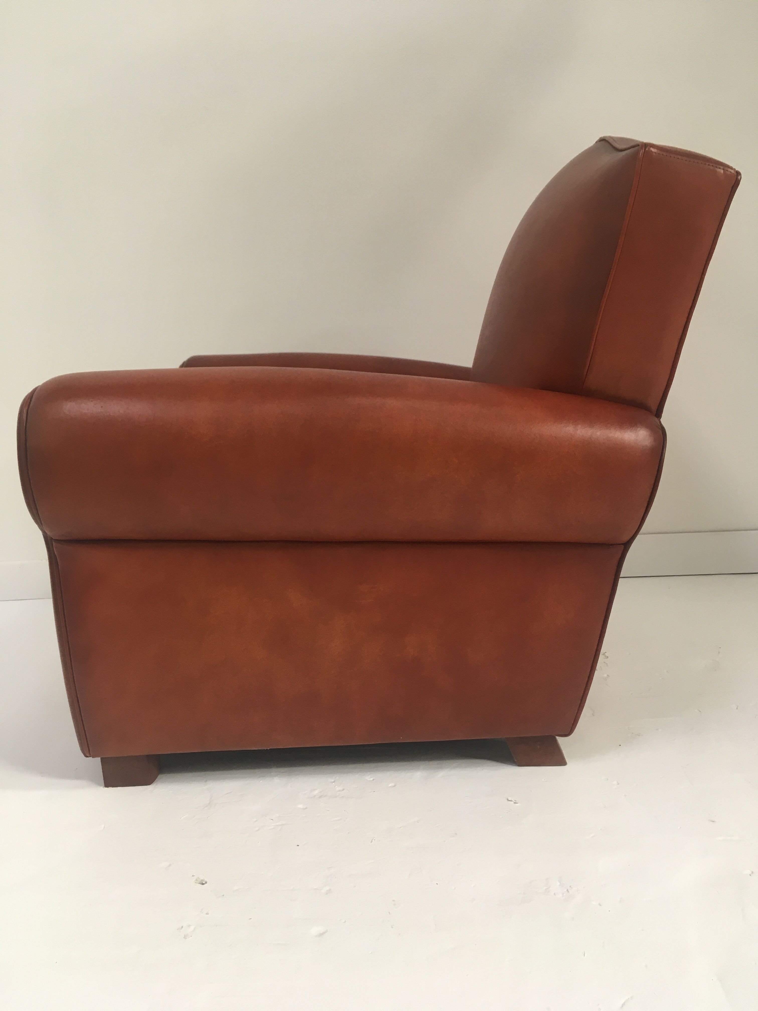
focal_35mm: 29
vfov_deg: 61.7
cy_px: 506
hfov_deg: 48.2
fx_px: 847
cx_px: 379
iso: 40
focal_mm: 4.15
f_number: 2.2
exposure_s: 1/33
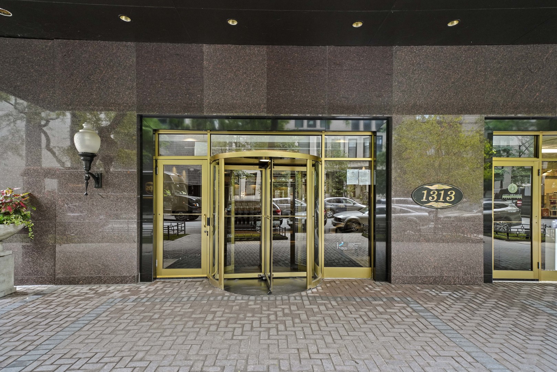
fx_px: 309
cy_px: 186
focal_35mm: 20
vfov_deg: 62.0
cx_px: 278
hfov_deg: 84.0
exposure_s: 1/160
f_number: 4
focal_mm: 20
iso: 1600
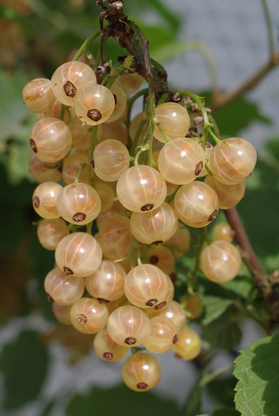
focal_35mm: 52
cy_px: 208
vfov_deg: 38.2
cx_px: 140
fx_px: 603
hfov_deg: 26.1
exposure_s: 1/400
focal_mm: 35
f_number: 7.1
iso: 200
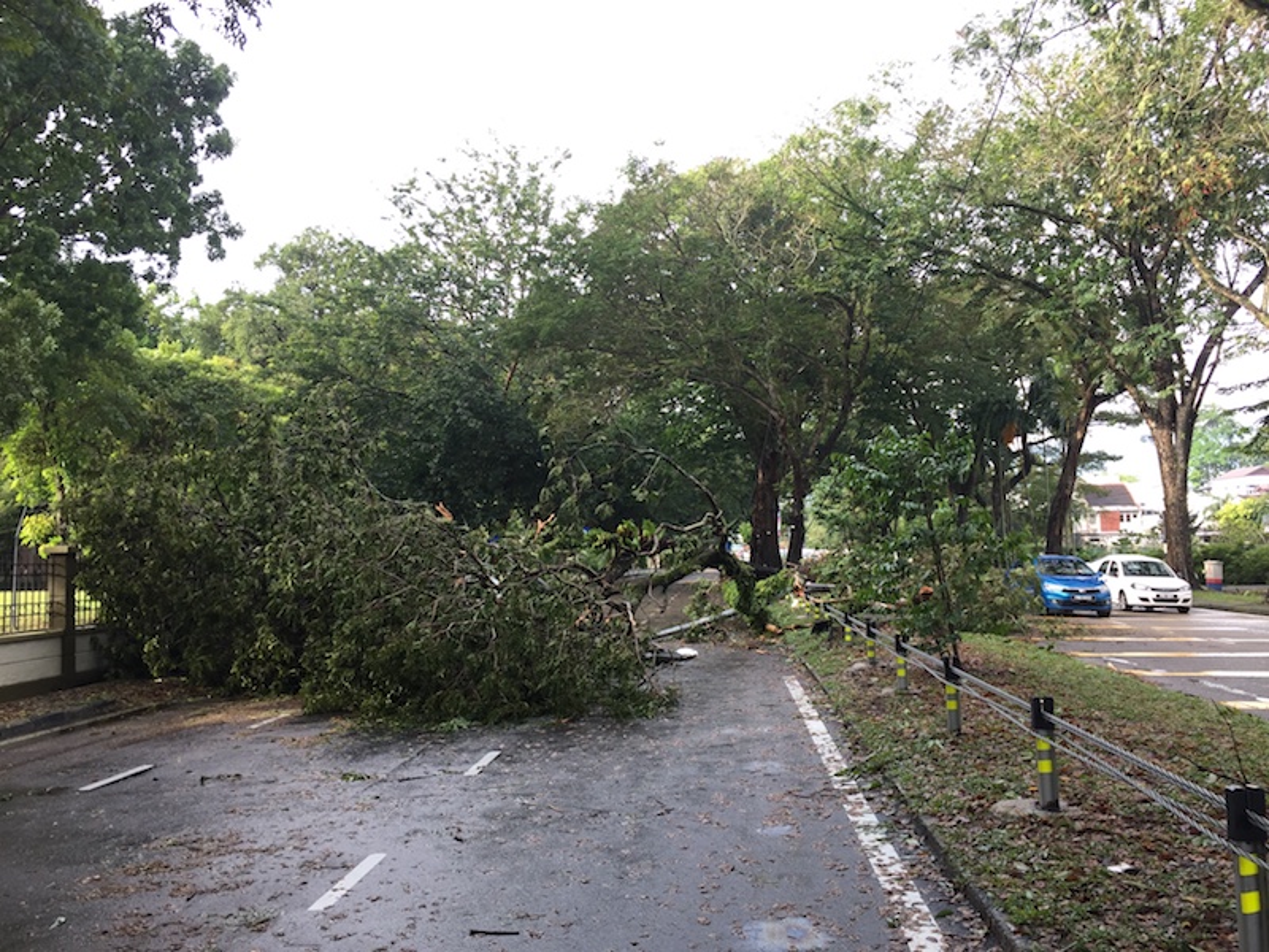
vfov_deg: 48.2
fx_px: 1063
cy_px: 476
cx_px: 634
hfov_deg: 61.7
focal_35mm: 29
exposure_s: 1/124
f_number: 2.2
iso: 32
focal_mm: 4.15
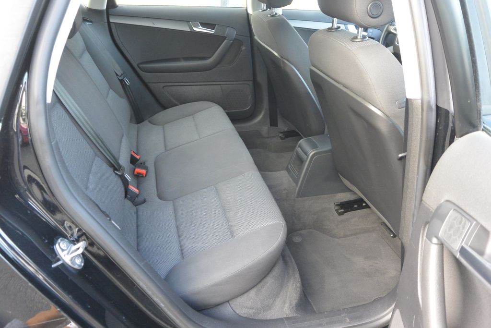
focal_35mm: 28
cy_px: 164
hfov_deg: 65.5
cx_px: 246
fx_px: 382
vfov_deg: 46.4
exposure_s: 1/50
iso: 800
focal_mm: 10.7
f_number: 3.5
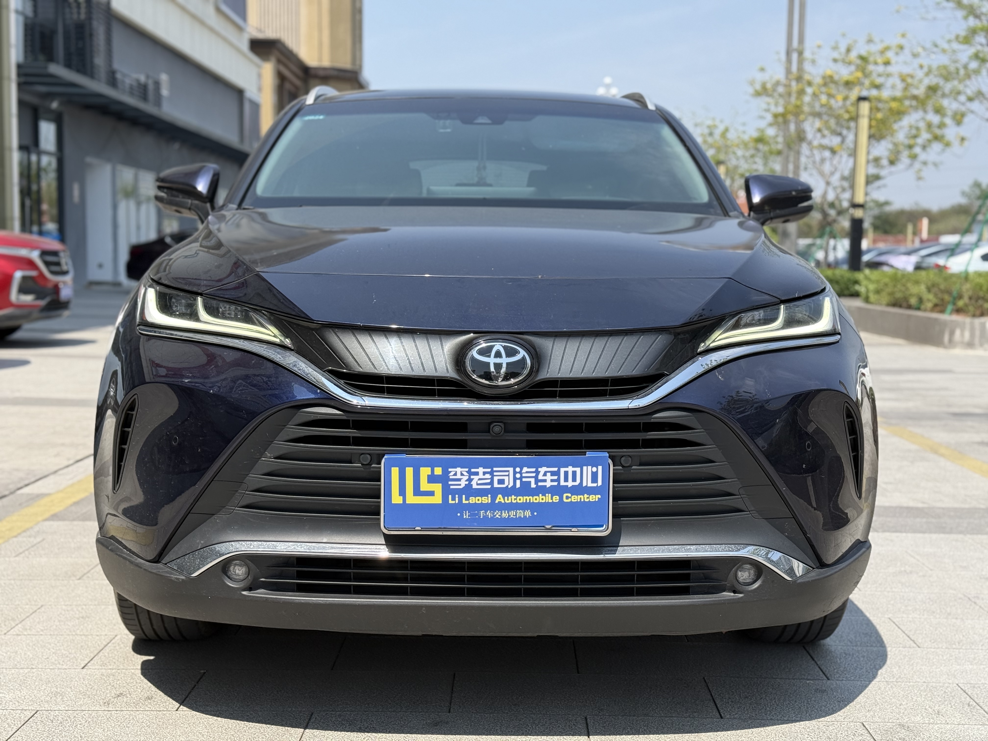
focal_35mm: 48
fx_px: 1370
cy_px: 370
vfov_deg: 30.3
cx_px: 494
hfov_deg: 39.7
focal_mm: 6.76
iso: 100
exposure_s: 1/3378
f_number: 1.78
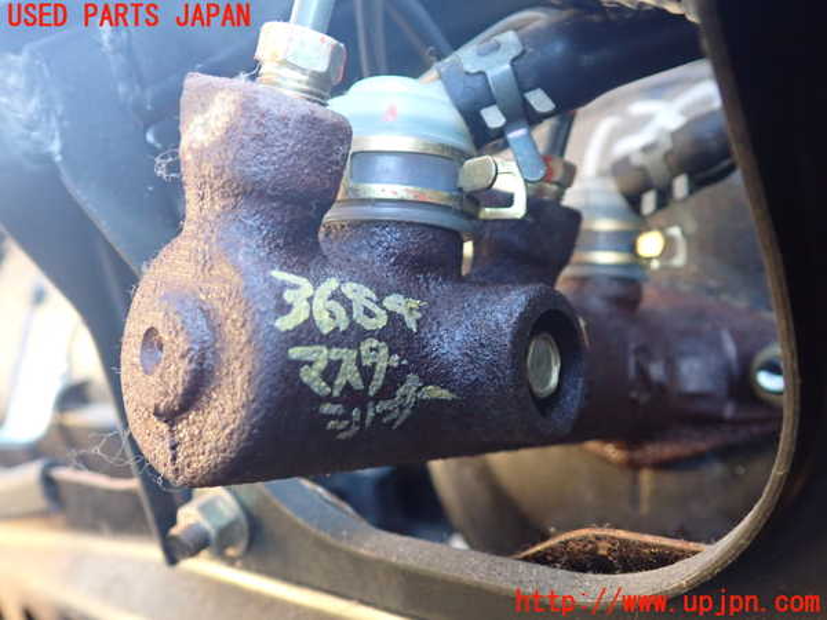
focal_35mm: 30
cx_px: 414
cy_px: 310
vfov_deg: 46.8
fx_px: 717
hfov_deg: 60.0
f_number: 2.3
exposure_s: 1/30
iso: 800
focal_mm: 5.4
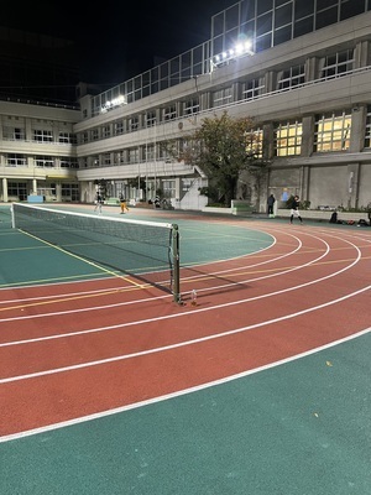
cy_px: 248
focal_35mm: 26
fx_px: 372
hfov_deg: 53.1
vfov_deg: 67.3
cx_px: 186
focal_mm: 5.1
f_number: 1.6
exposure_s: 1/50
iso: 200
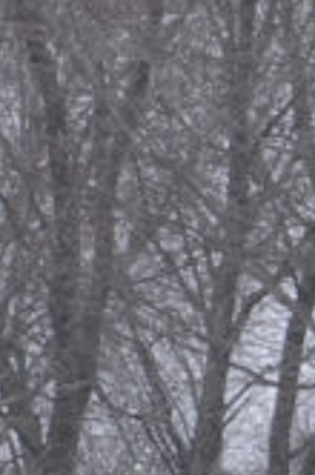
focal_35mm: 1524
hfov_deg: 0.9
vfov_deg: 1.4
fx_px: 20086
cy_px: 220
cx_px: 882
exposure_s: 1/500
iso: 250
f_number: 4.5
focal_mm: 165
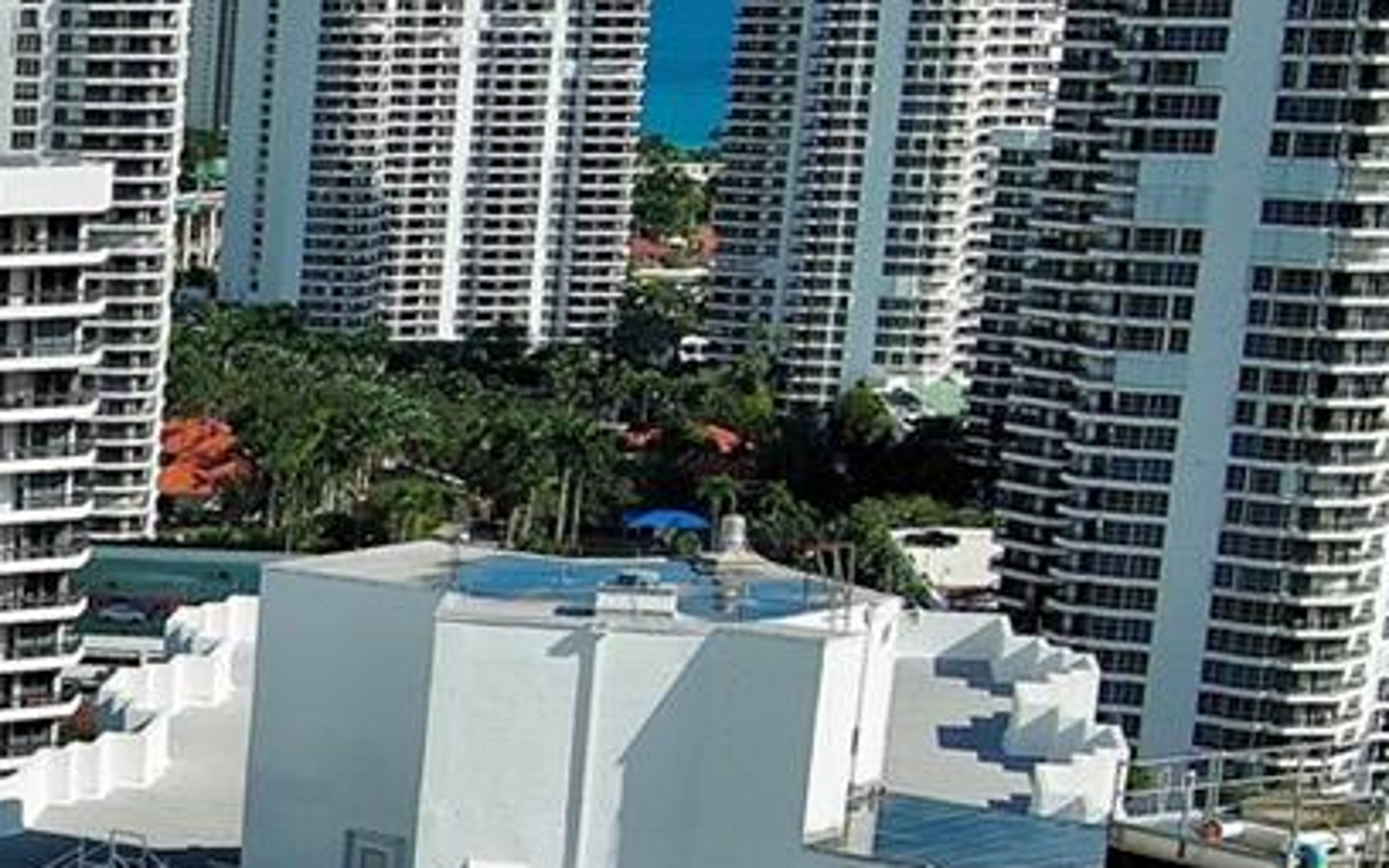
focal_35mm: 116
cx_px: -793
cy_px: 1144
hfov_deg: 16.2
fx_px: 4391
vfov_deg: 11.0
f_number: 2.8
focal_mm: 10.57
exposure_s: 1/2924
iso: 100
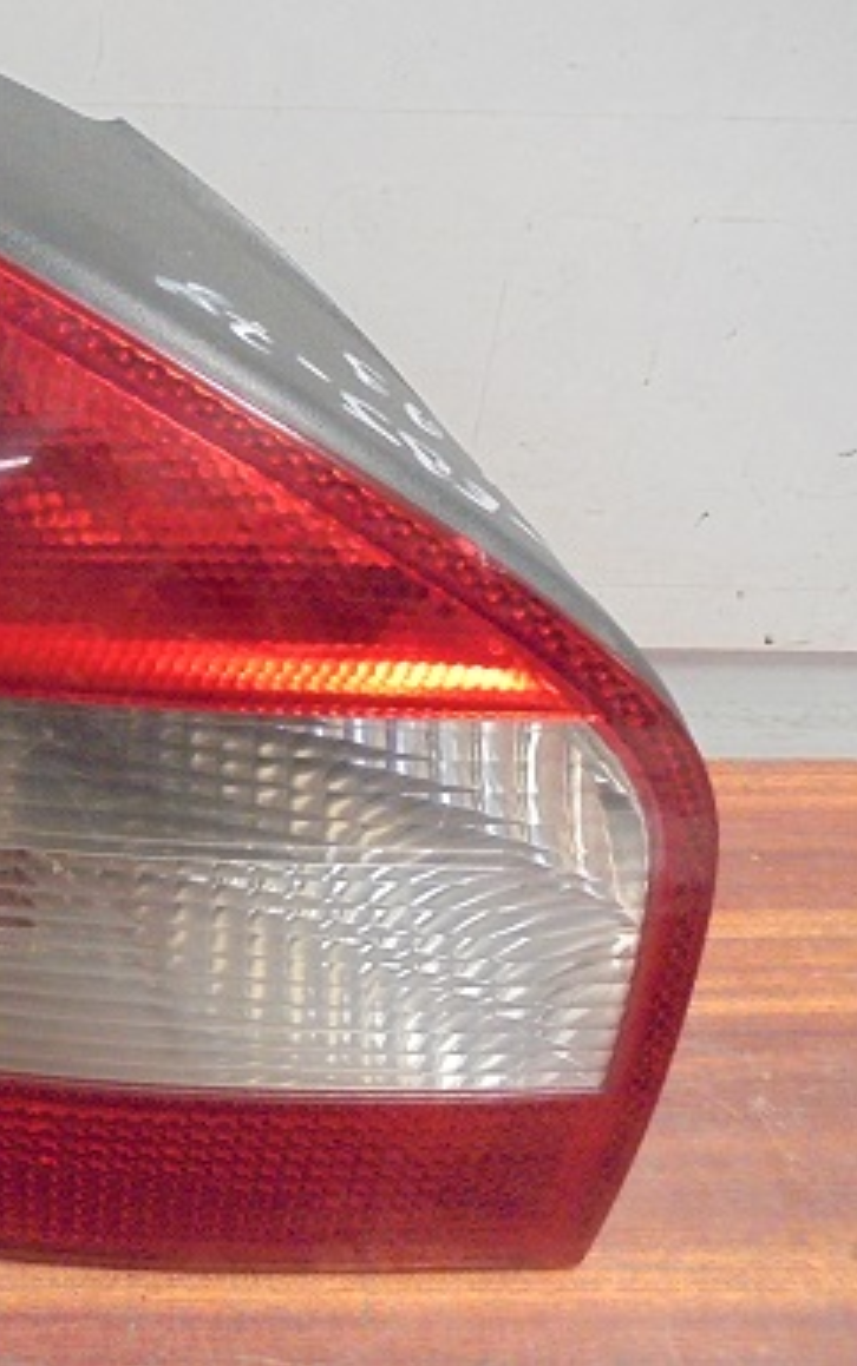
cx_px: 27
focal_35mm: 37
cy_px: 685
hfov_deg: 32.1
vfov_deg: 52.7
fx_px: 1380
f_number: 3.5
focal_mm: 4.6
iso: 800
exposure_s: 1/25
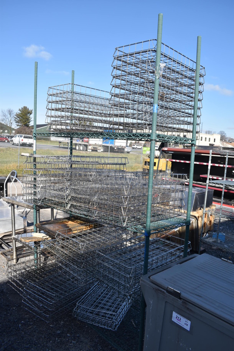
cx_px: 117
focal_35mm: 27
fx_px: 263
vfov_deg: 67.3
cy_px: 176
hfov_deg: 48.0
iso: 125
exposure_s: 1/250
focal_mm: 18
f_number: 8
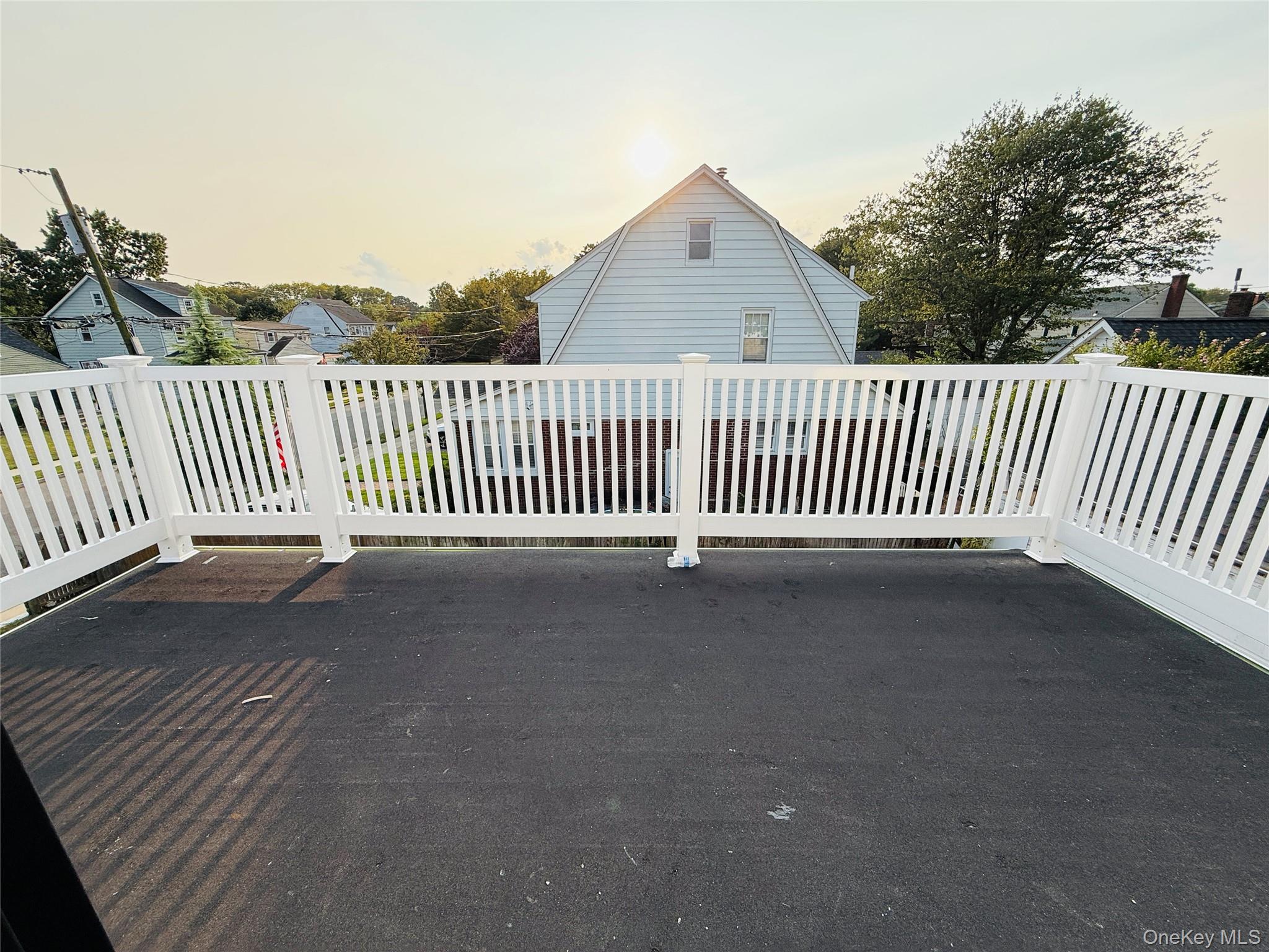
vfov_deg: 85.7
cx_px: 634
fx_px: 513
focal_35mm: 14
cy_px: 476
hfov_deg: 102.1
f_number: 2.2
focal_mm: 2.22
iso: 50
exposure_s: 1/631
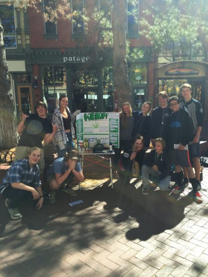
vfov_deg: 61.7
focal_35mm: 29
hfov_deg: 48.2
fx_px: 232
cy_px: 138
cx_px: 104
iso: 32
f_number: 2.2
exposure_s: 1/520
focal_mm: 4.15
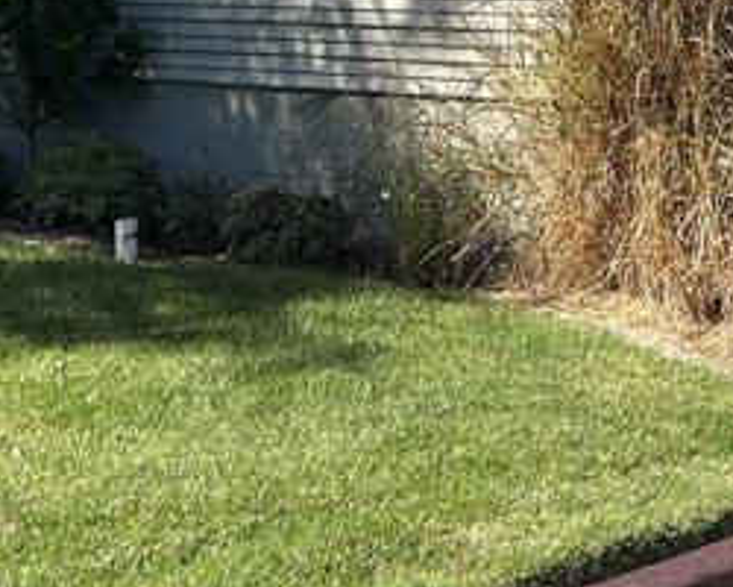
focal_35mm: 104
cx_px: 795
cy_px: -299
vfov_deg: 13.9
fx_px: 2256
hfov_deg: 17.8
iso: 50
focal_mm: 5.7
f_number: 1.5
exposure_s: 1/2513
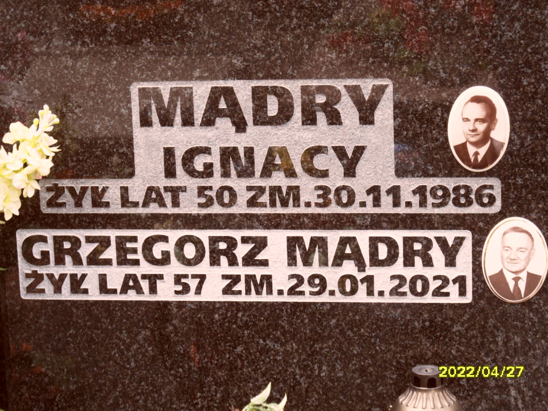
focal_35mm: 100
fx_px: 1583
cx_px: 274
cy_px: 206
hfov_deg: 19.6
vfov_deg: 14.8
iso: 120
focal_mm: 16.3
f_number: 4.4
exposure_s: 1/45
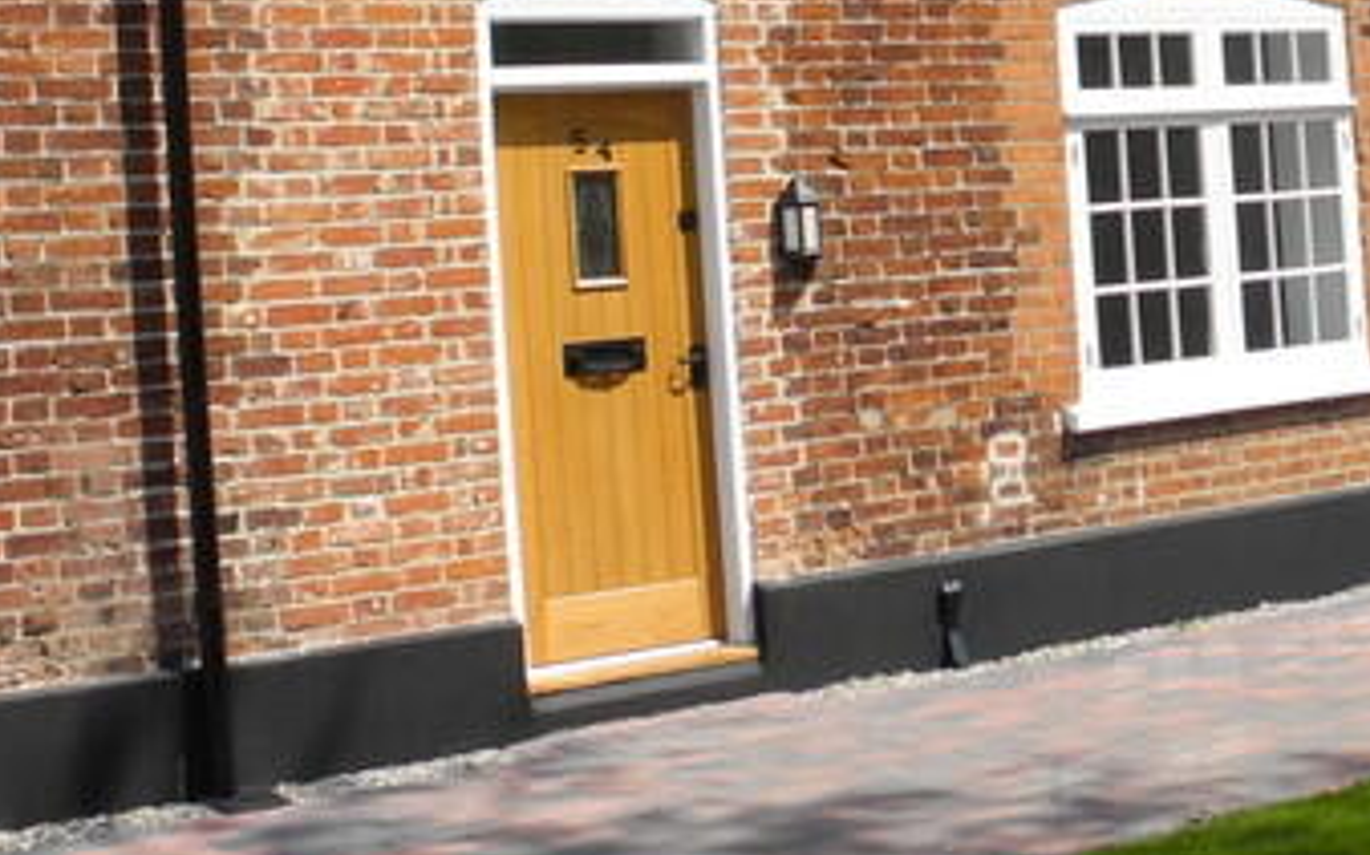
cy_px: 41
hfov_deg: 22.7
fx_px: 3359
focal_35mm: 90
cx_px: 1147
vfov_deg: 14.3
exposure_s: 1/887
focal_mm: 6
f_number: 3.5
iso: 100
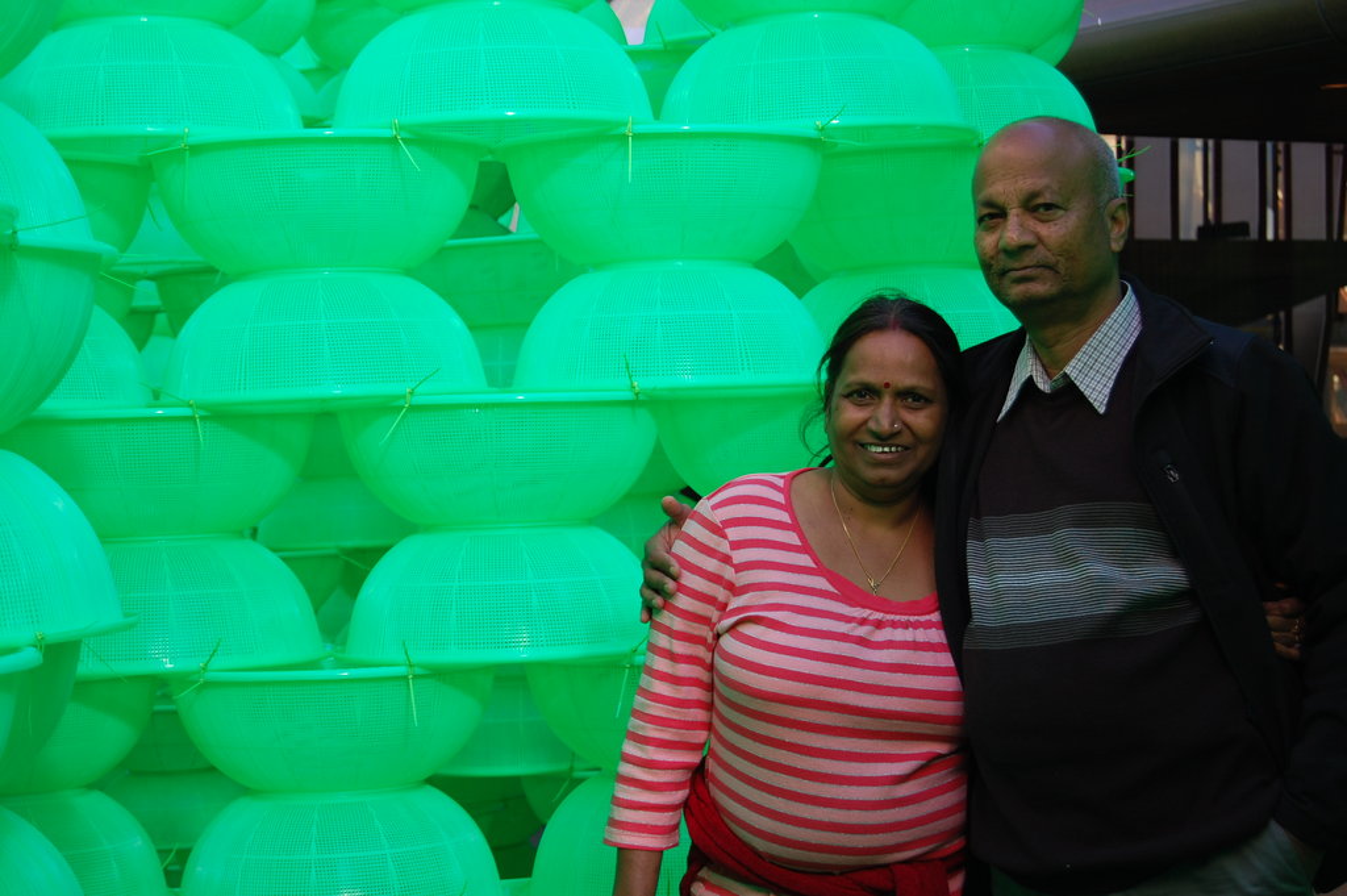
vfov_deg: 18.2
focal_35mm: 75
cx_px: 674
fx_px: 2804
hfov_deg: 27.0
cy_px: 448
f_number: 5.6
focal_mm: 50
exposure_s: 1/125
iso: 220
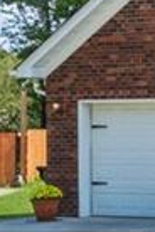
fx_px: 1053
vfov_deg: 12.6
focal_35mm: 163
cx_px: 575
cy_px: 125
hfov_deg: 6.9
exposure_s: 1/125
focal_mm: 22
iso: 250
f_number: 11
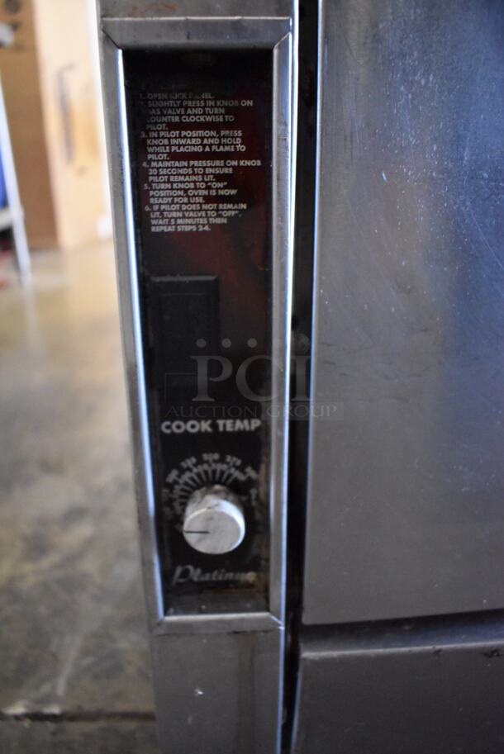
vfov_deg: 67.3
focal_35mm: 27
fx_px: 566
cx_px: 252
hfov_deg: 48.0
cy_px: 377
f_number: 3.5
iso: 8000
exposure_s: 1/125
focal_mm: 18
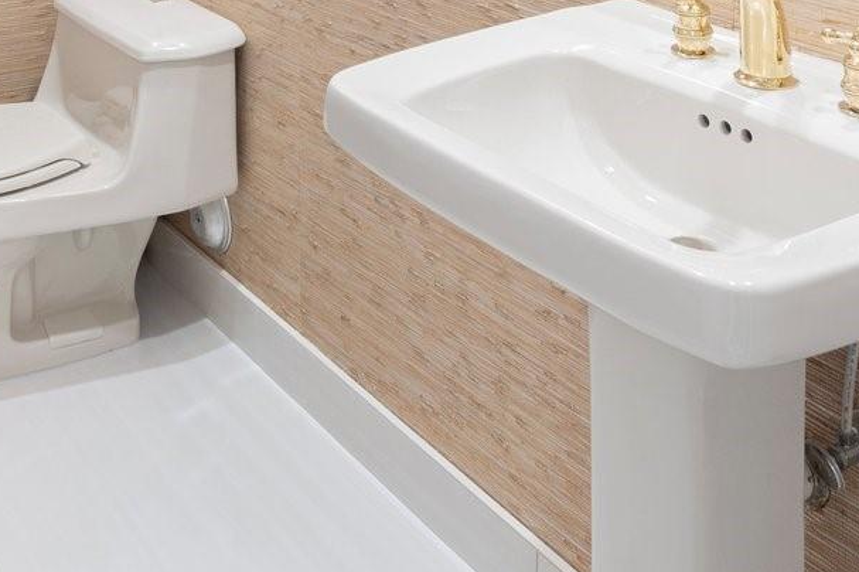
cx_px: 275
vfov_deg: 20.9
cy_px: -305
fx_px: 1288
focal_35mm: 54
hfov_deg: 36.4
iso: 320
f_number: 11
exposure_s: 1/6
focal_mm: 16
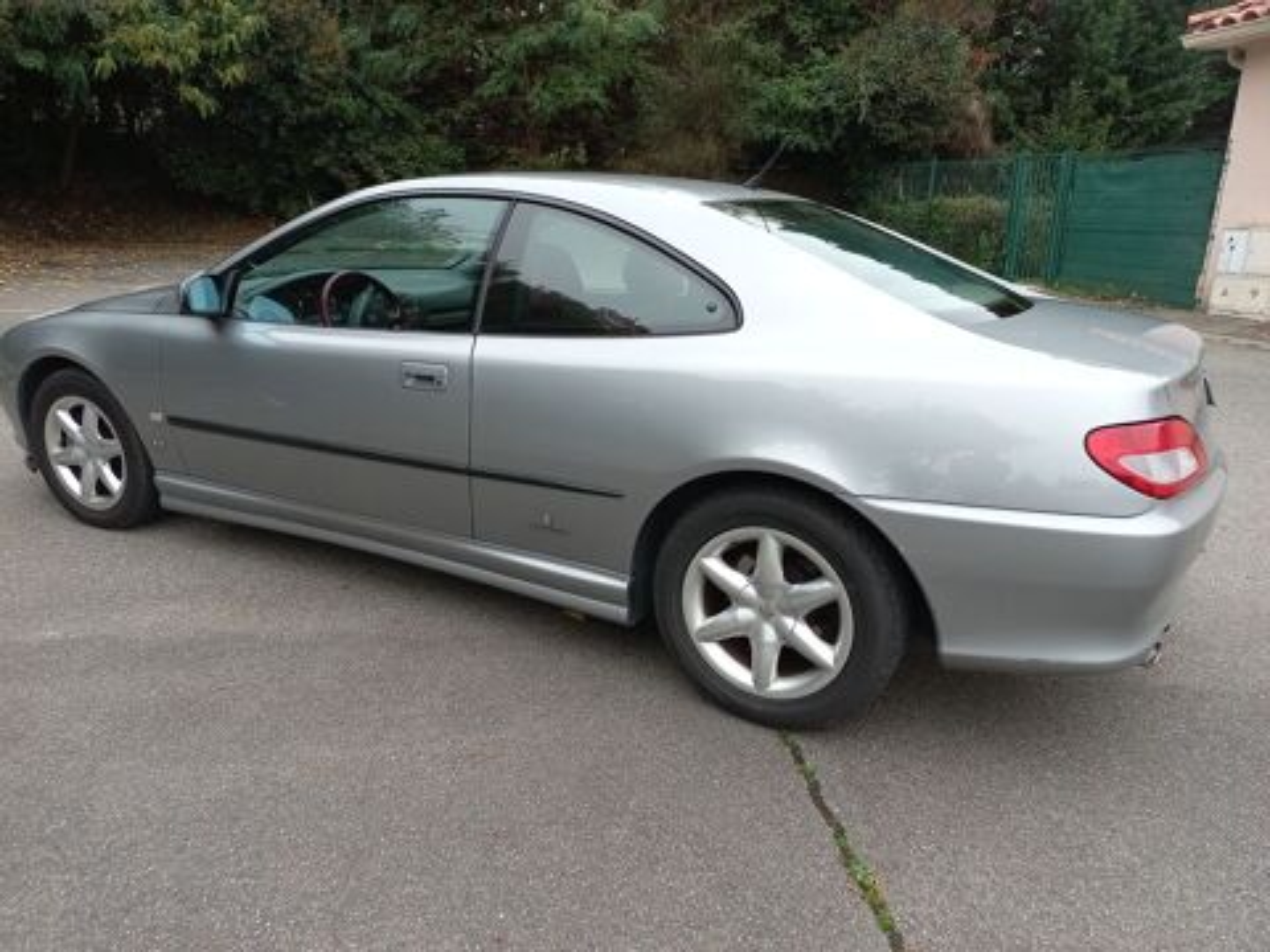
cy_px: 476
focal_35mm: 25
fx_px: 917
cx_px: 635
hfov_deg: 69.4
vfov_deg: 54.9
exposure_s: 1/100
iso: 40
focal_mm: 4.6
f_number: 1.8
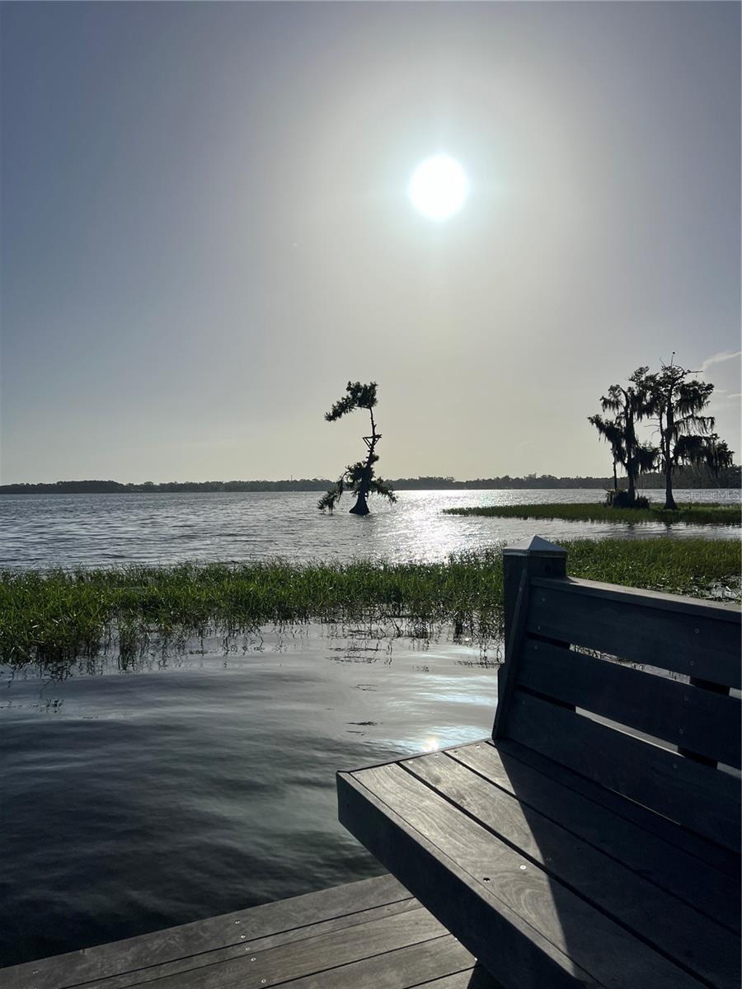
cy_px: 494
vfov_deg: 67.3
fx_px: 743
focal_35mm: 26
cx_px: 371
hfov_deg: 53.1
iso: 40
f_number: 1.5
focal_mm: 5.7
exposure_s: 1/30303
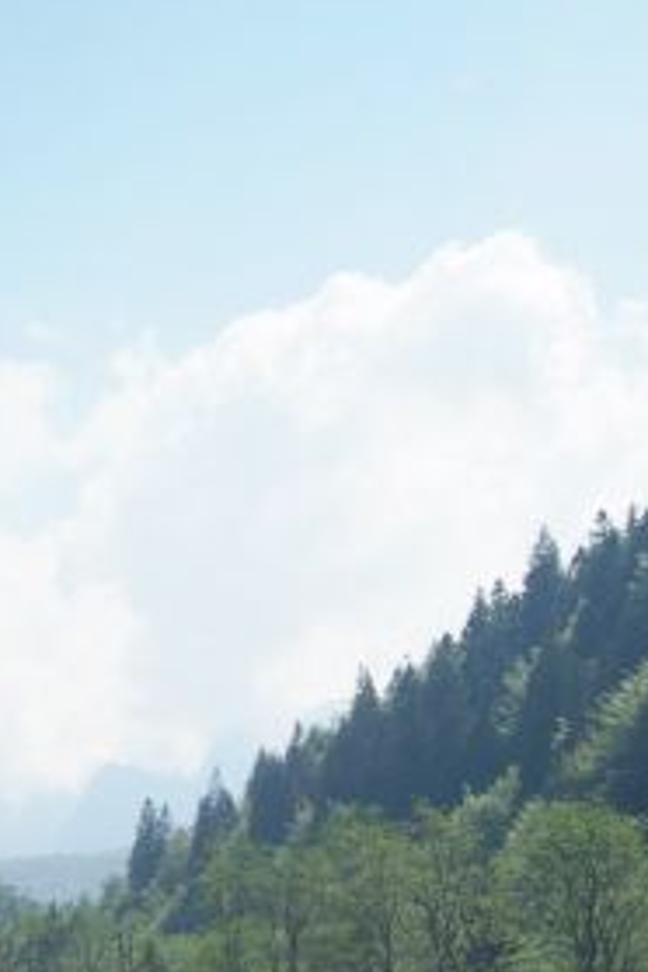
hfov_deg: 15.8
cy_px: 779
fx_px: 2322
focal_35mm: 86
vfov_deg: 23.3
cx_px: 132
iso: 200
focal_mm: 20
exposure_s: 1/180
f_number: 6.7
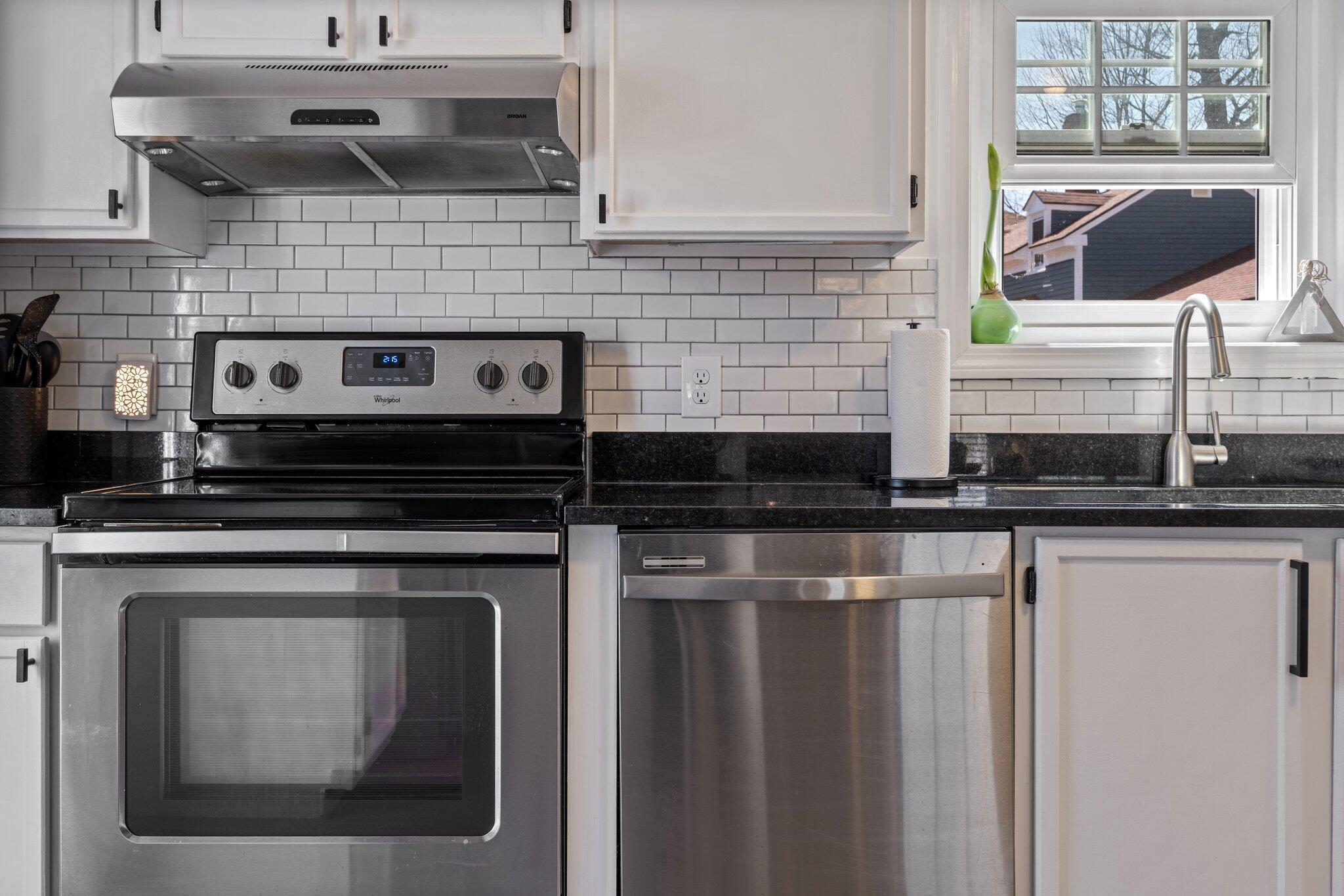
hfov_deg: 54.4
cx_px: 672
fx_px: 1306
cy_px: 448
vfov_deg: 37.8
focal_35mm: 35
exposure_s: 1/1.25
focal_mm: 35
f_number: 10
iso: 50
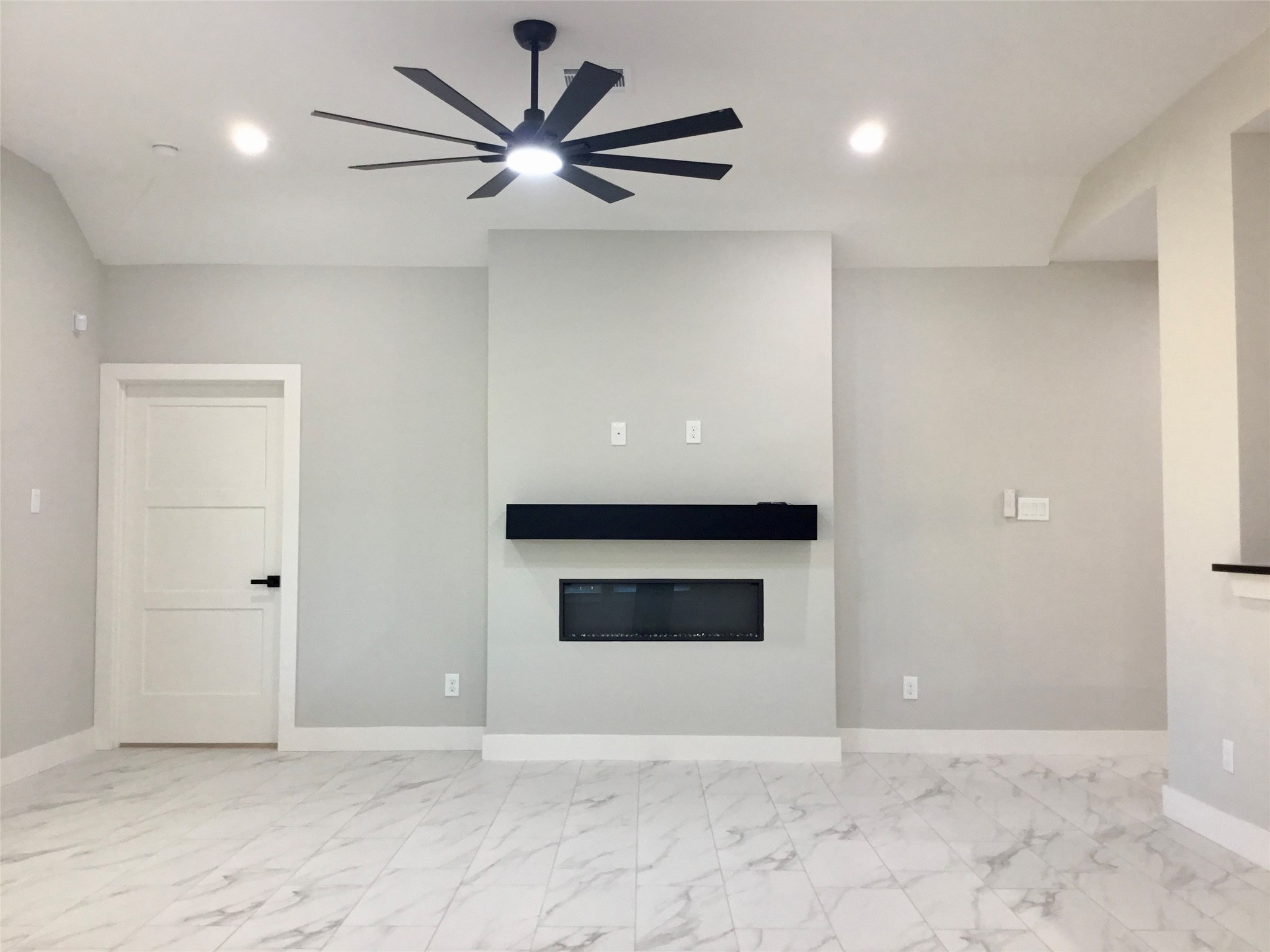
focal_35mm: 31
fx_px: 1137
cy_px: 476
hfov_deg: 58.4
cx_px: 635
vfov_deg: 45.4
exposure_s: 1/30
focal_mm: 3.3
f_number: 2.4
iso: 40
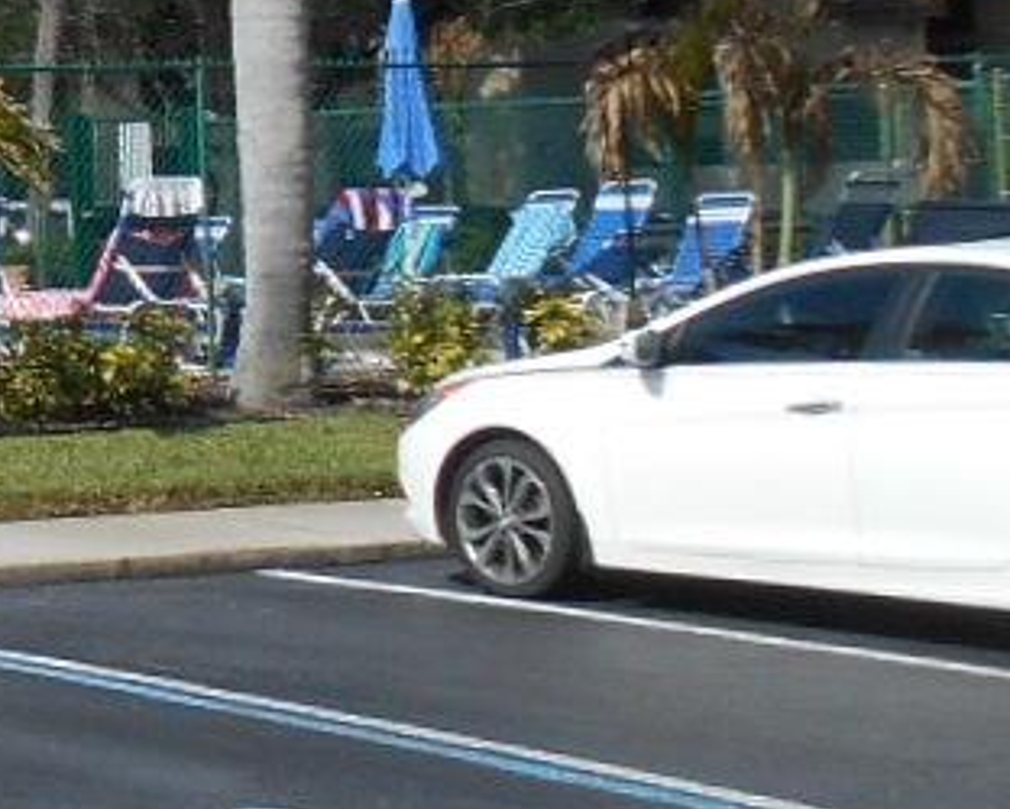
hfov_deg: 12.4
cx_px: -1214
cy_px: -65
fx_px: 3888
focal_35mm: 130
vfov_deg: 11.7
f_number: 3.4
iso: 80
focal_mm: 4.7
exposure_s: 1/1000
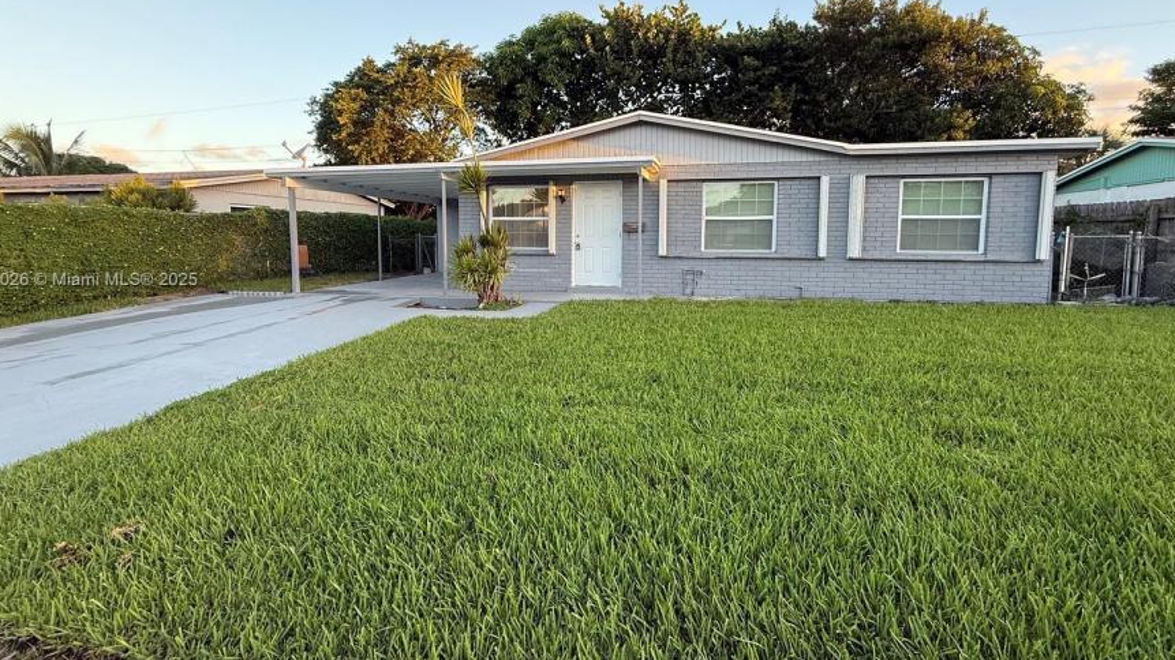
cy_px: 281
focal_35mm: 17
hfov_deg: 95.9
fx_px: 530
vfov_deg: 63.6
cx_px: 591
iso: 64
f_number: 2.2
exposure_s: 1/99
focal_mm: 2.22
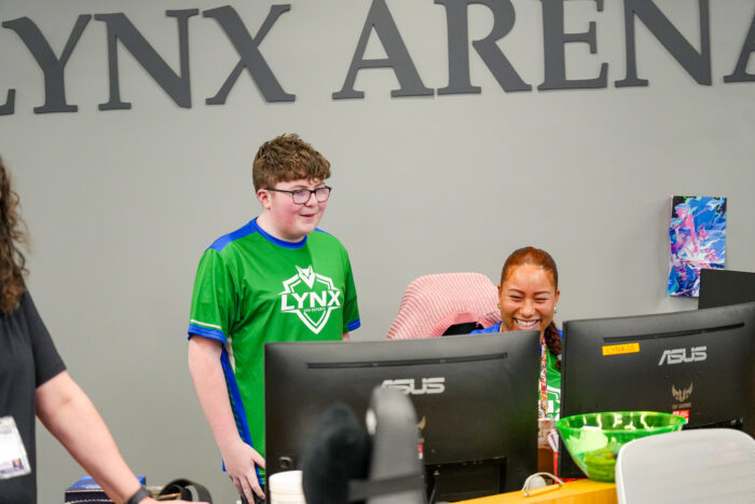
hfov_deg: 21.2
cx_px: 378
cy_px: 252
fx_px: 2014
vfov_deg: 14.3
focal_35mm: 96
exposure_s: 1/160
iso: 3200
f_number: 4
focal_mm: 96
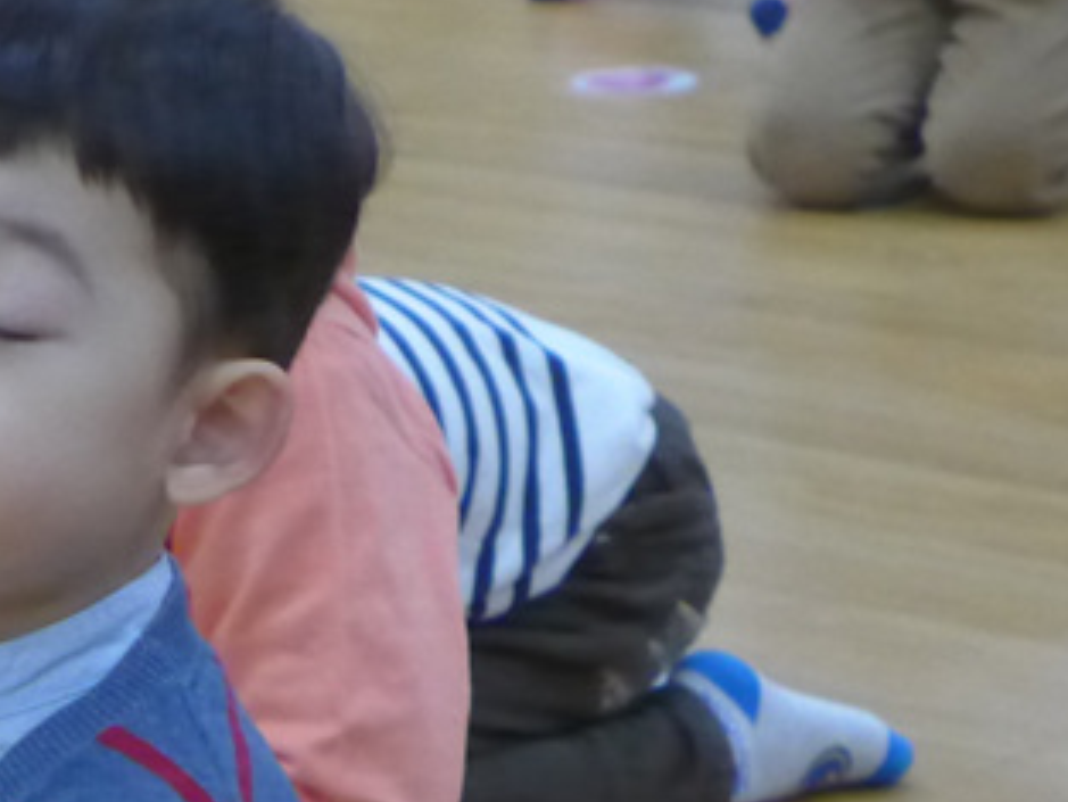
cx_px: -123
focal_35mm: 230
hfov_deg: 8.5
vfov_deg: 6.5
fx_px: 7099
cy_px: 560
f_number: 2.3
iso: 1600
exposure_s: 1/400
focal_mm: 17.7
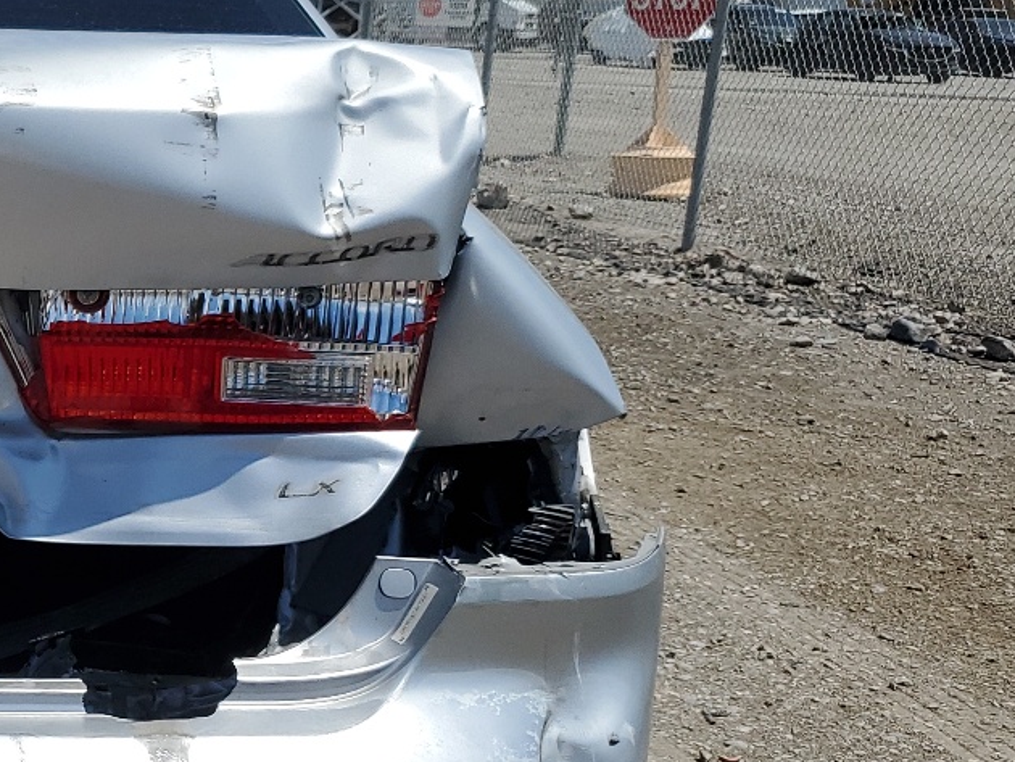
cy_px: 499
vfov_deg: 22.2
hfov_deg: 26.3
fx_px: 1936
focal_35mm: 66
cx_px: -190
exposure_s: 1/10000
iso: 50
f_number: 1.5
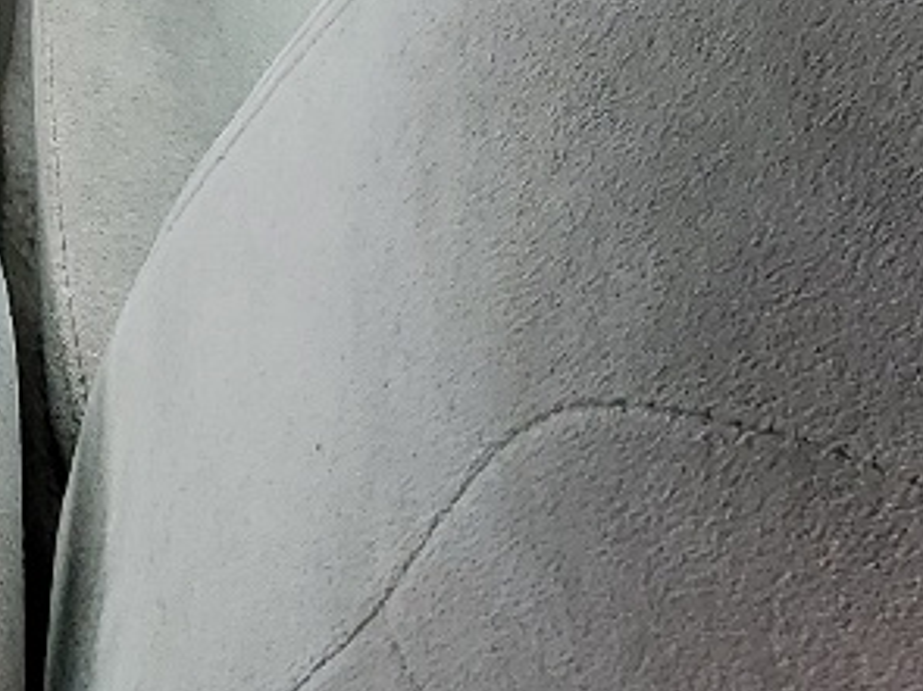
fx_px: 3758
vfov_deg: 10.1
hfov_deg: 13.2
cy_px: -447
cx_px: -504
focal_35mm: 141
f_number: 1.5
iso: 50
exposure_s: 1/385
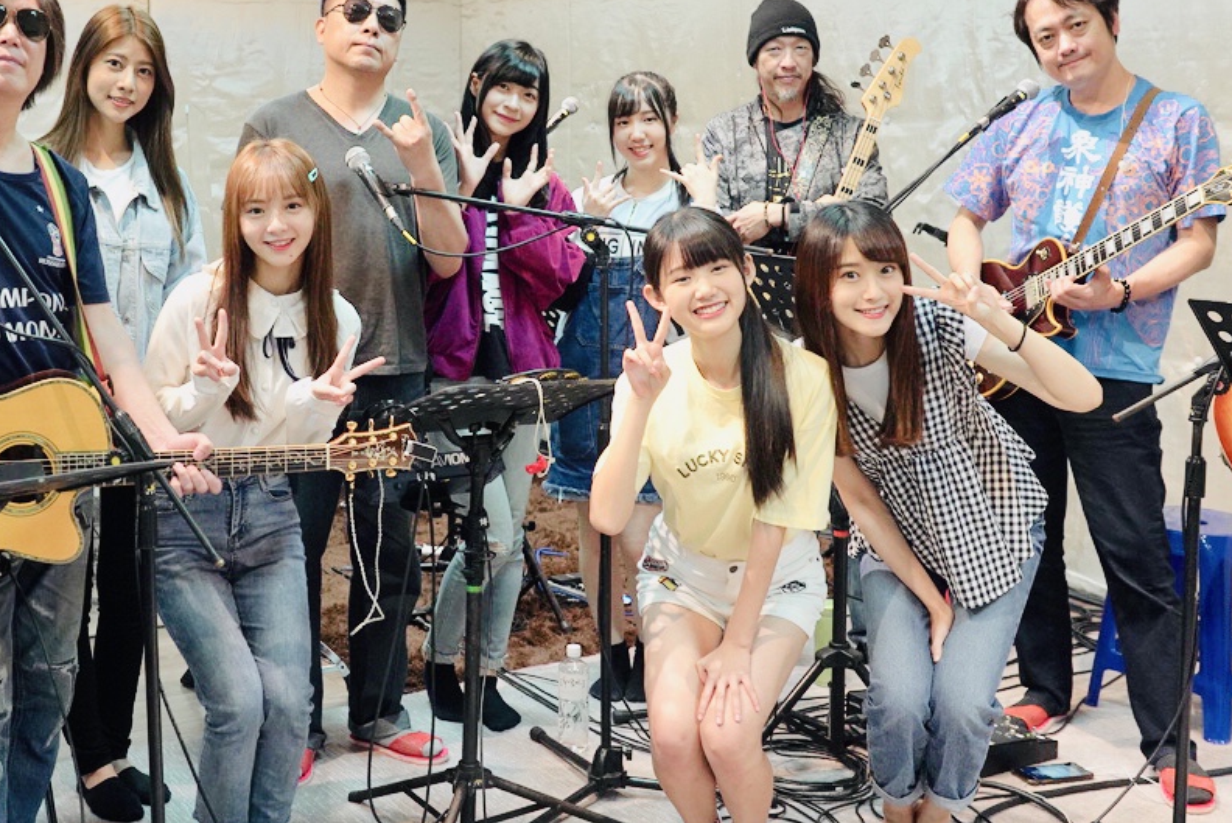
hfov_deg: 39.8
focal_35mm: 49
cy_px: 310
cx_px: 401
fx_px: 1678
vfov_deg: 27.5
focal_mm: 24
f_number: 3.2
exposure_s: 1/125
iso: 1250
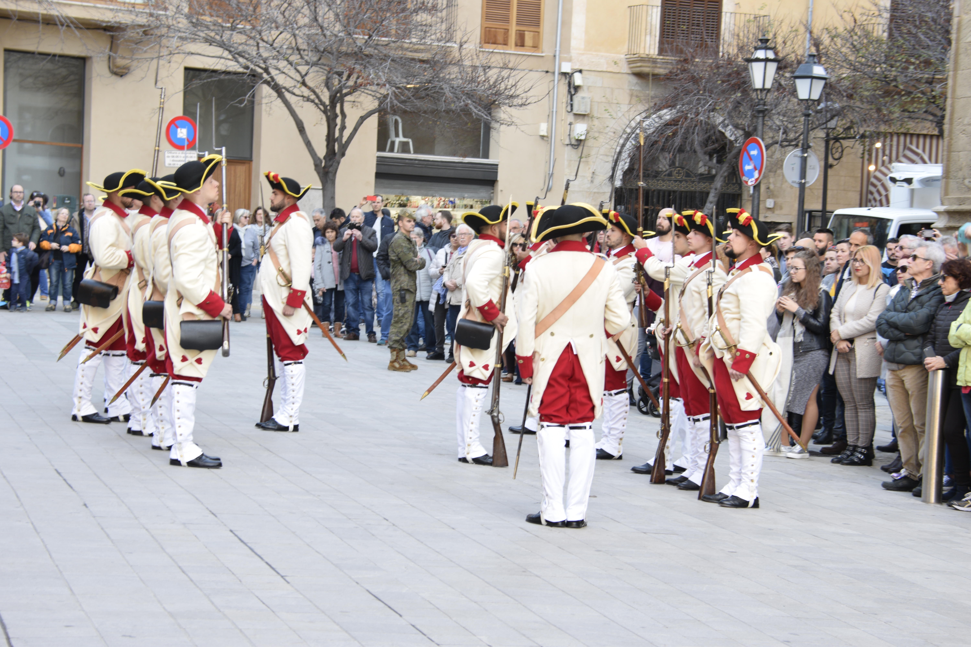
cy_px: 324
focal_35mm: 90
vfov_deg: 15.2
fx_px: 2427
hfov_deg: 22.6
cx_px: 486
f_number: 5.6
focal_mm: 60
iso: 100
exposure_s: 1/20
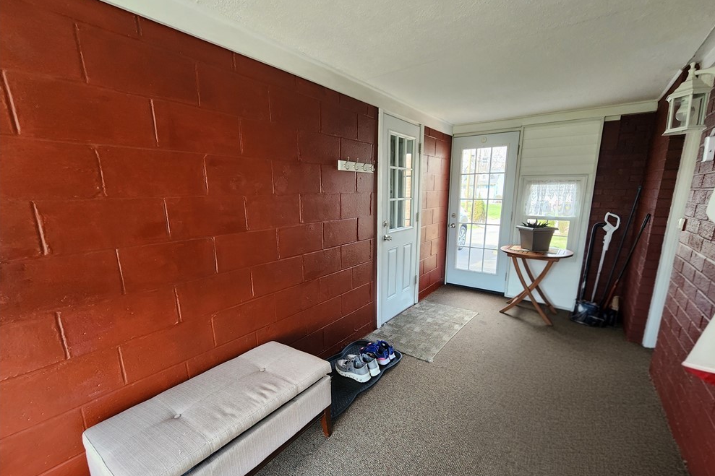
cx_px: 369
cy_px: 259
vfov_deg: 81.0
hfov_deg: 104.2
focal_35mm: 14
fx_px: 278
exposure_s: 1/60.2
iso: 200
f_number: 2.2
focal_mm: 2.2
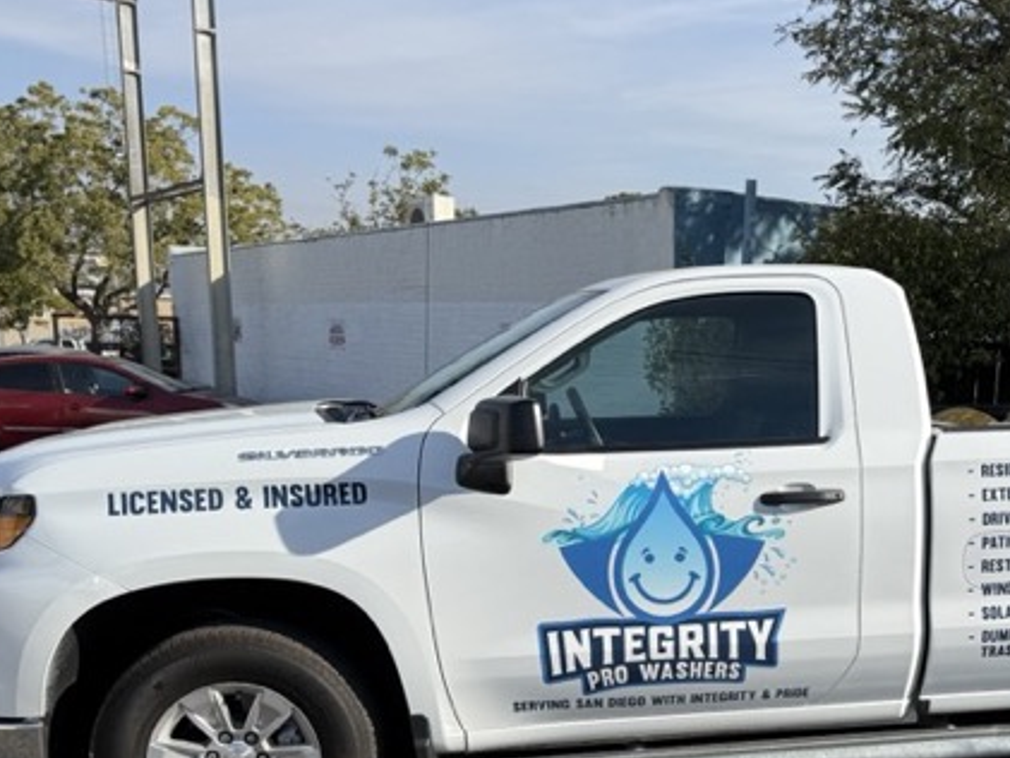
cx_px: 787
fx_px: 1197
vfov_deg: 34.4
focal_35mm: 41
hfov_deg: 43.9
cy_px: 568
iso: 80
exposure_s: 1/4673
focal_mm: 6.76
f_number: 1.78
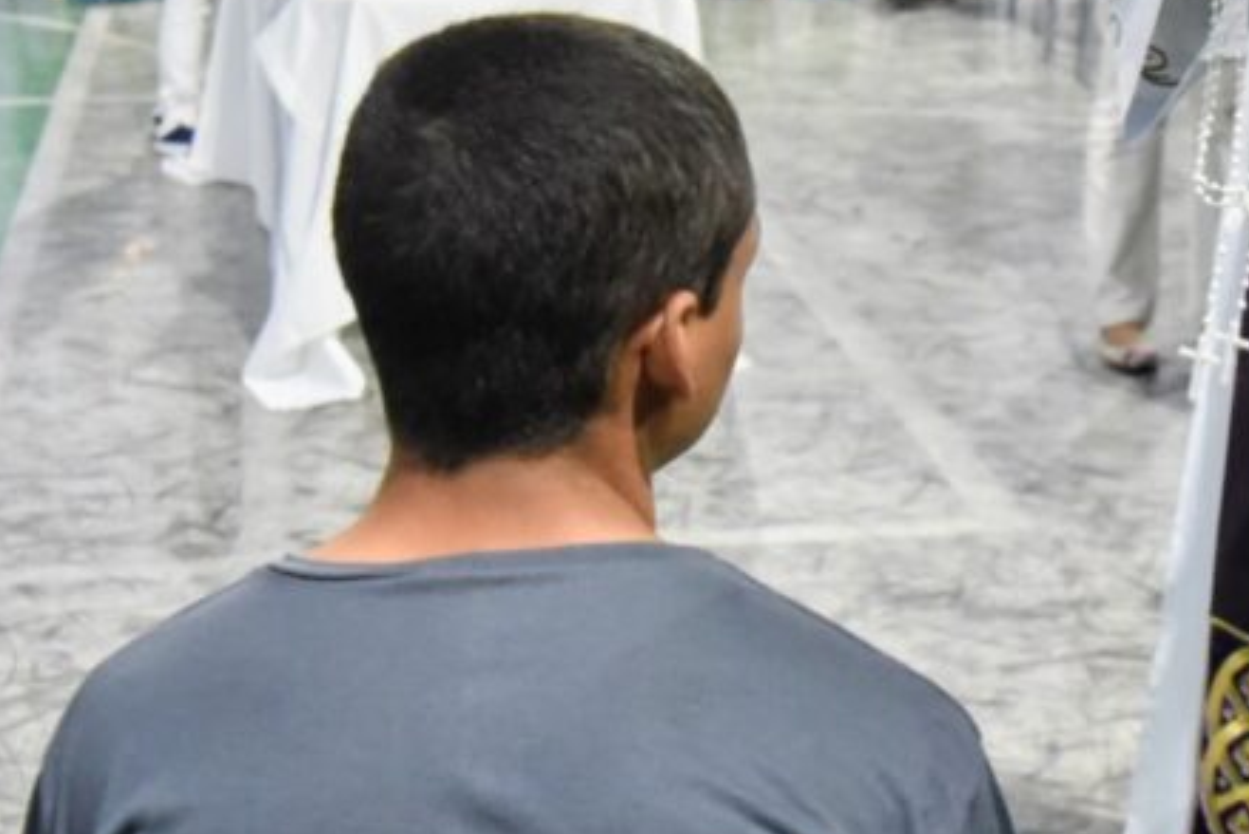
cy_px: 110
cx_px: 1292
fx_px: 1943
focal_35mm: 56
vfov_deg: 23.7
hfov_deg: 32.4
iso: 3200
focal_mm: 24
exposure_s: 1/80
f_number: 4
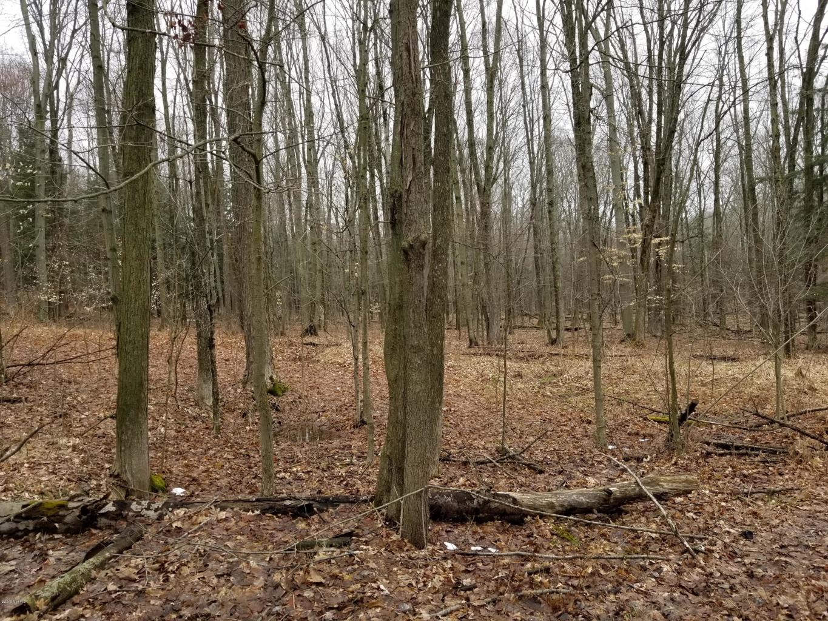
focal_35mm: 26
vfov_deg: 53.1
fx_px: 622
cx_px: 414
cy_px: 310
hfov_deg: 67.3
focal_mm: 4.25
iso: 50
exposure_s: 1/248
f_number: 1.7
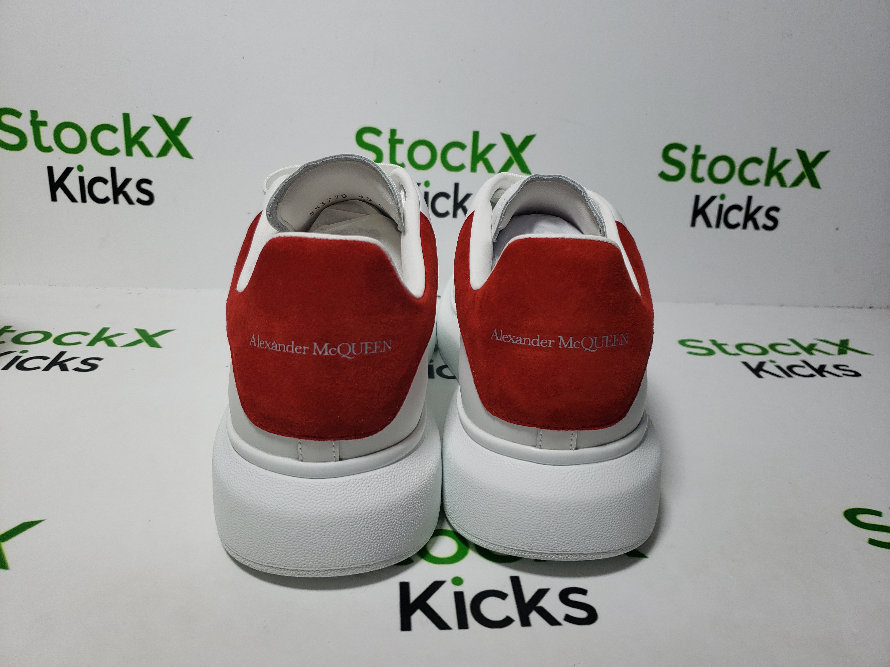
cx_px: 445
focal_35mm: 26
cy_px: 334
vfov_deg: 53.1
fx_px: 668
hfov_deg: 67.3
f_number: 1.5
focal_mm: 4.3
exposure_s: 1/662
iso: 50
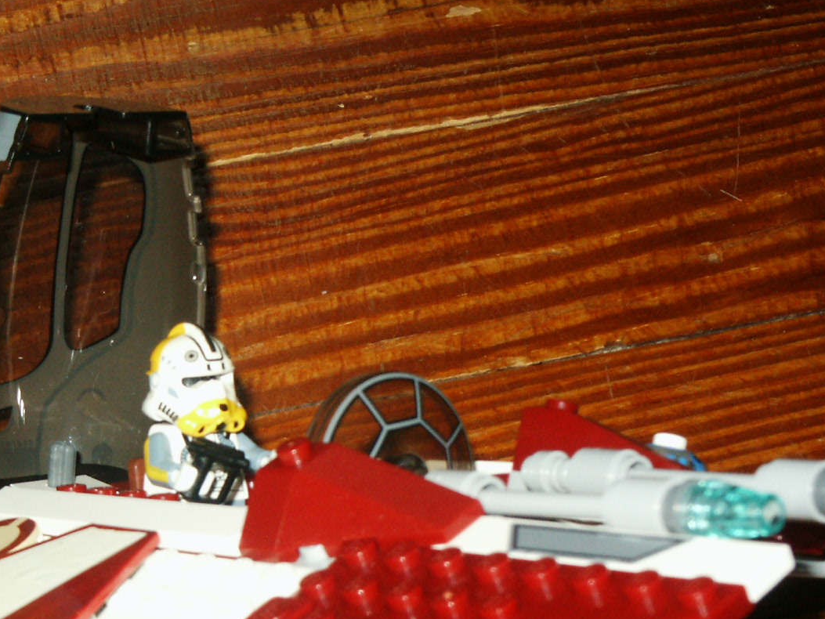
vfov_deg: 12.6
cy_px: 435
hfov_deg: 16.8
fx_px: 2789
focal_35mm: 117
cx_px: 231
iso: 200
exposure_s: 1/60
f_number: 8
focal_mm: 15.33
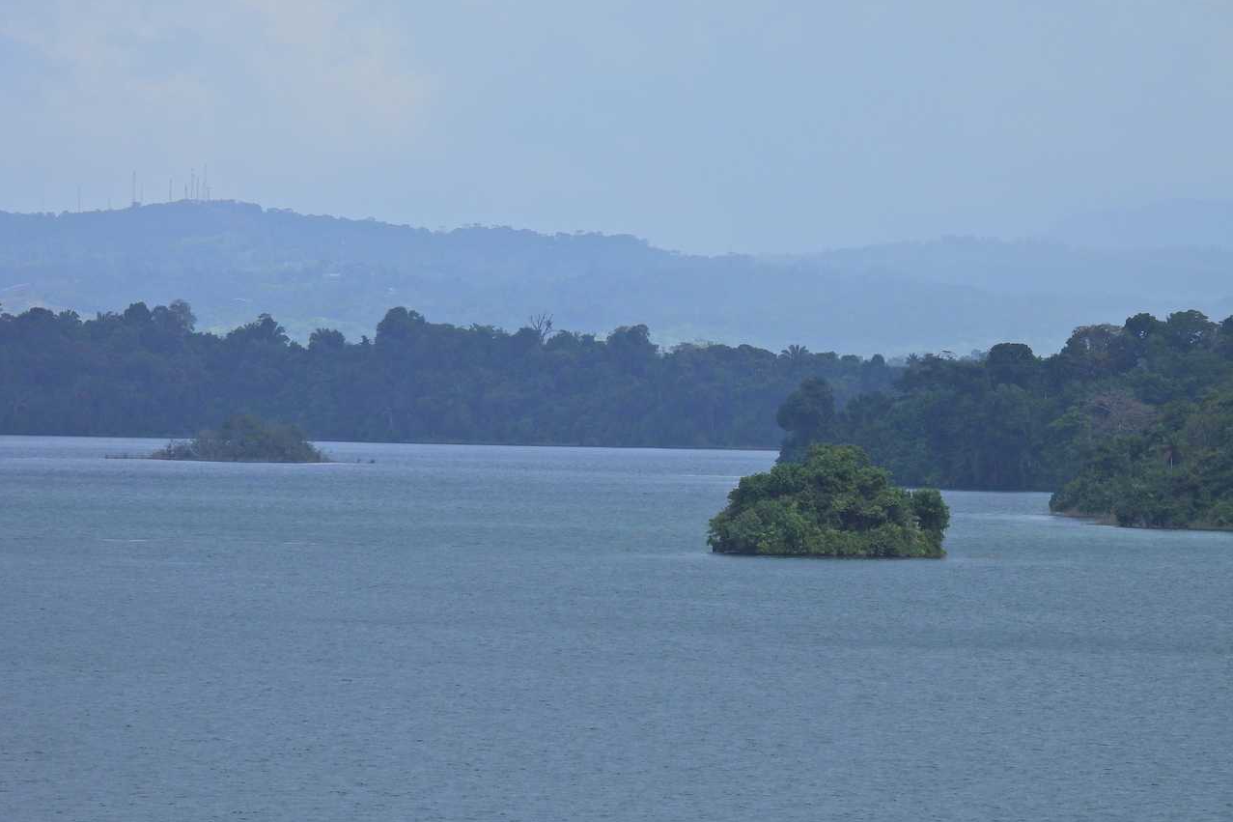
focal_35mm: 417
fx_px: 14279
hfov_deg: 4.9
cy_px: 461
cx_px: 616
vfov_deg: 3.3
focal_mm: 71.4
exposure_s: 1/800
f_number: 5
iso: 100
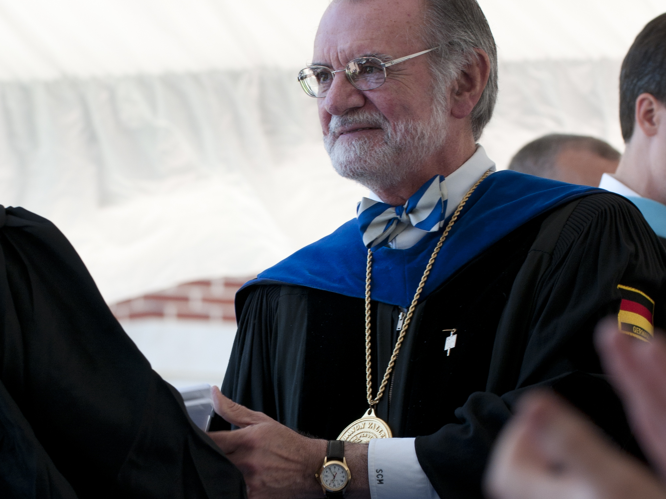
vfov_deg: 4.6
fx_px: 6176
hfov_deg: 6.2
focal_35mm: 321
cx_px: 212
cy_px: 386
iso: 200
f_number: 5.6
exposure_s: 1/125
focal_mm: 105
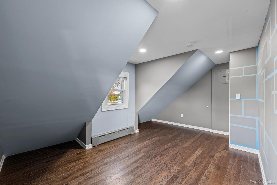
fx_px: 108
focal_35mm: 14
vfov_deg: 81.2
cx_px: 138
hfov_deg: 104.3
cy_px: 92
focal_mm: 14
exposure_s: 1/1.67
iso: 200
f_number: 10
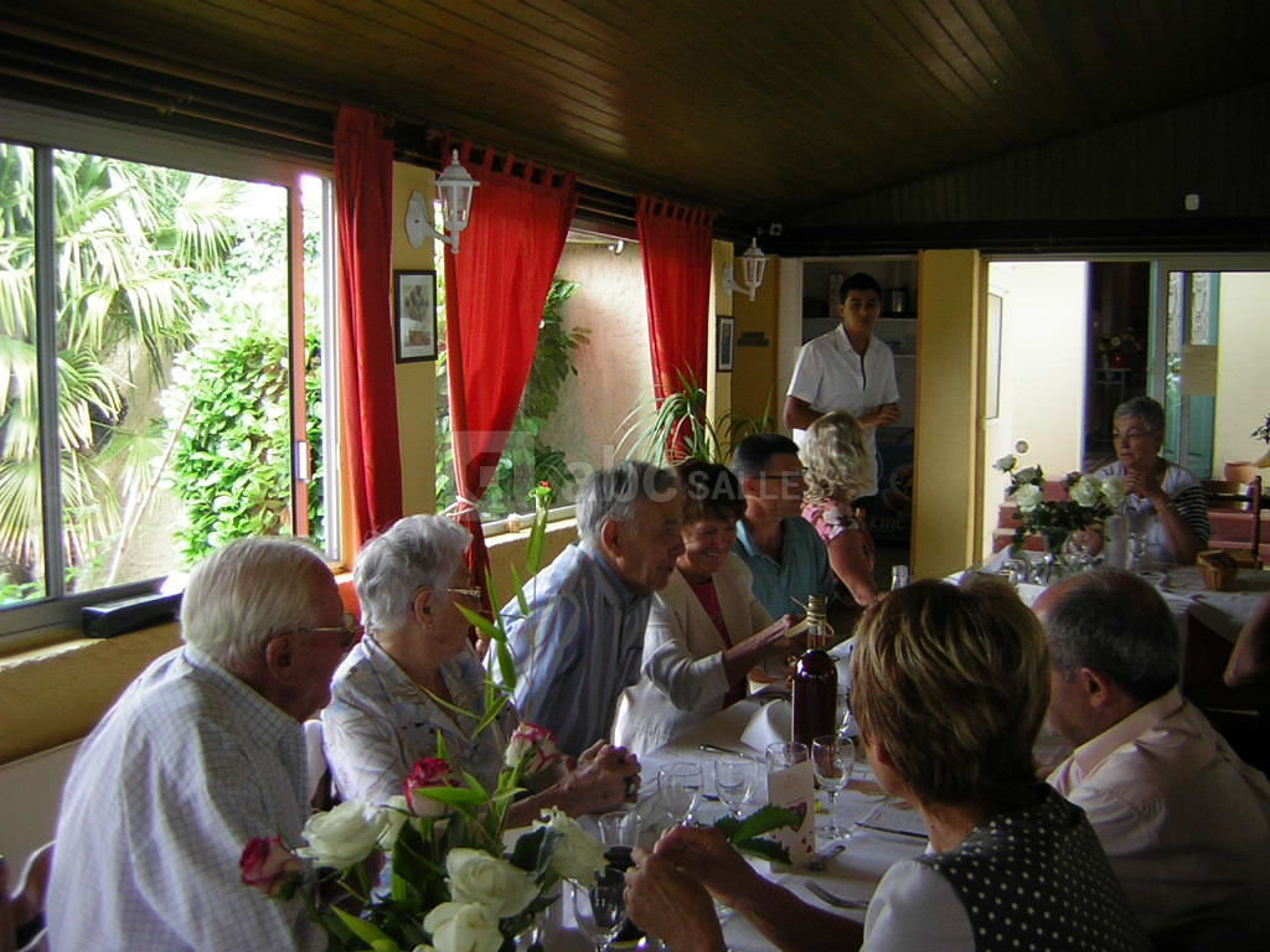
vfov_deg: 39.7
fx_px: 1321
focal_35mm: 36
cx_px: 635
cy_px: 476
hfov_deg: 51.4
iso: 50
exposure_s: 1/42.1
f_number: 2.6
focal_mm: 4.7
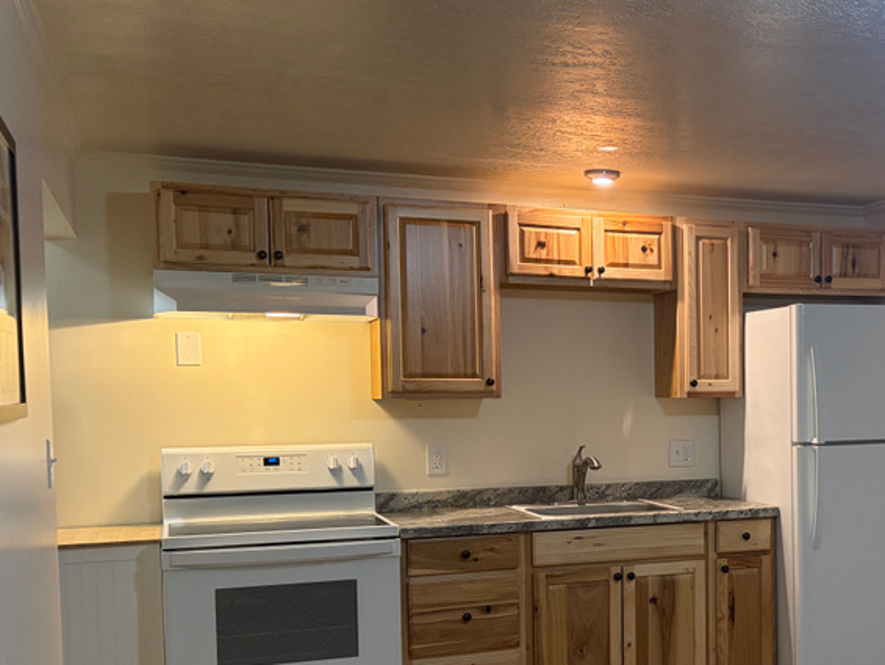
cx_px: 740
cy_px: 452
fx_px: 1202
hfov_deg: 38.5
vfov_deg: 30.6
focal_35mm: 47
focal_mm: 5.96
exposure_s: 1/60
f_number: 1.6
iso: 250
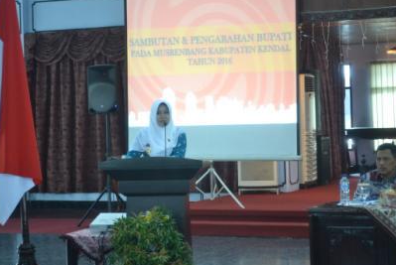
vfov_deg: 14.8
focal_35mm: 93
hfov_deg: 22.0
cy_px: 127
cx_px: 183
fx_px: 1019
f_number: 5.6
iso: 1000
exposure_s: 1/10
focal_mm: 55
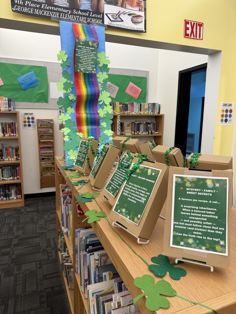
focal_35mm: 24
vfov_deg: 71.6
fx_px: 218
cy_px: 157
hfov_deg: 56.8
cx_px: 118
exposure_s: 1/60
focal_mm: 6.76
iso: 200
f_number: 1.78
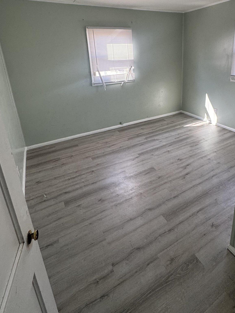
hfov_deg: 62.8
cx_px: 143
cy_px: 108
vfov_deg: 76.8
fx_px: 190
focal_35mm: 21
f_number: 2.2
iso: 125
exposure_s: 1/99
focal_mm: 2.22
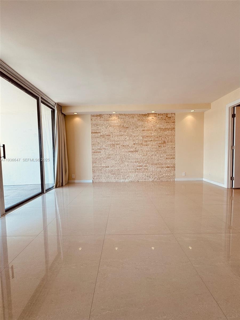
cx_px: 120
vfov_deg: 102.1
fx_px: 129
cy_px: 160
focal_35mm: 14
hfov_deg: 85.7
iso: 50
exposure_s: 1/120
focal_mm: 2.22
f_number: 2.2
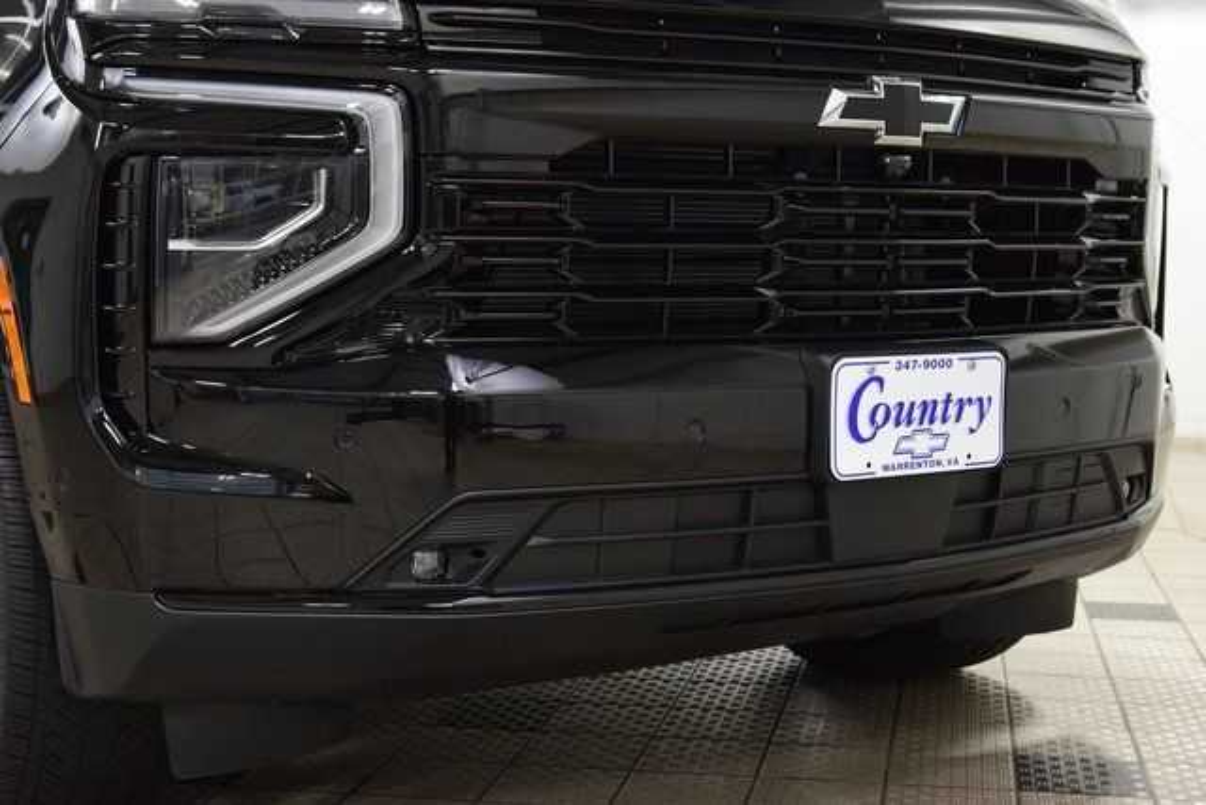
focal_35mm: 52
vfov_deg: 25.8
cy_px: 402
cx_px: 603
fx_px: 1759
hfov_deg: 37.8
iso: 1600
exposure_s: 1/60
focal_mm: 35
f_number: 4
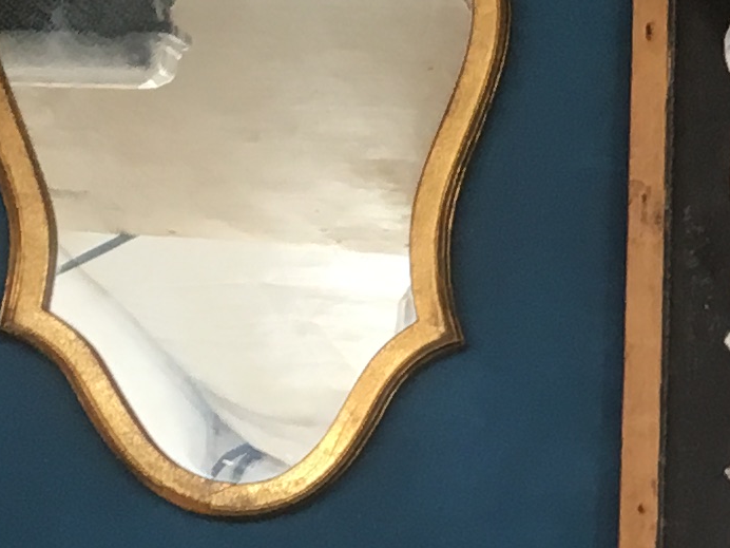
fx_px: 3564
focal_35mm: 169
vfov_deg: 8.5
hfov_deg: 10.7
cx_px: 1448
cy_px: 946
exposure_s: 1/33
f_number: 2.2
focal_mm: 4.15
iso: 25
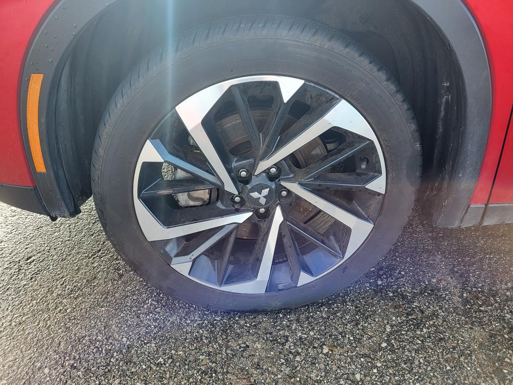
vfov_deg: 53.1
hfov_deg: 67.3
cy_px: 192
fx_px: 385
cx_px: 256
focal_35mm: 26
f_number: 1.8
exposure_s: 1/167
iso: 40
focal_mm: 5.4
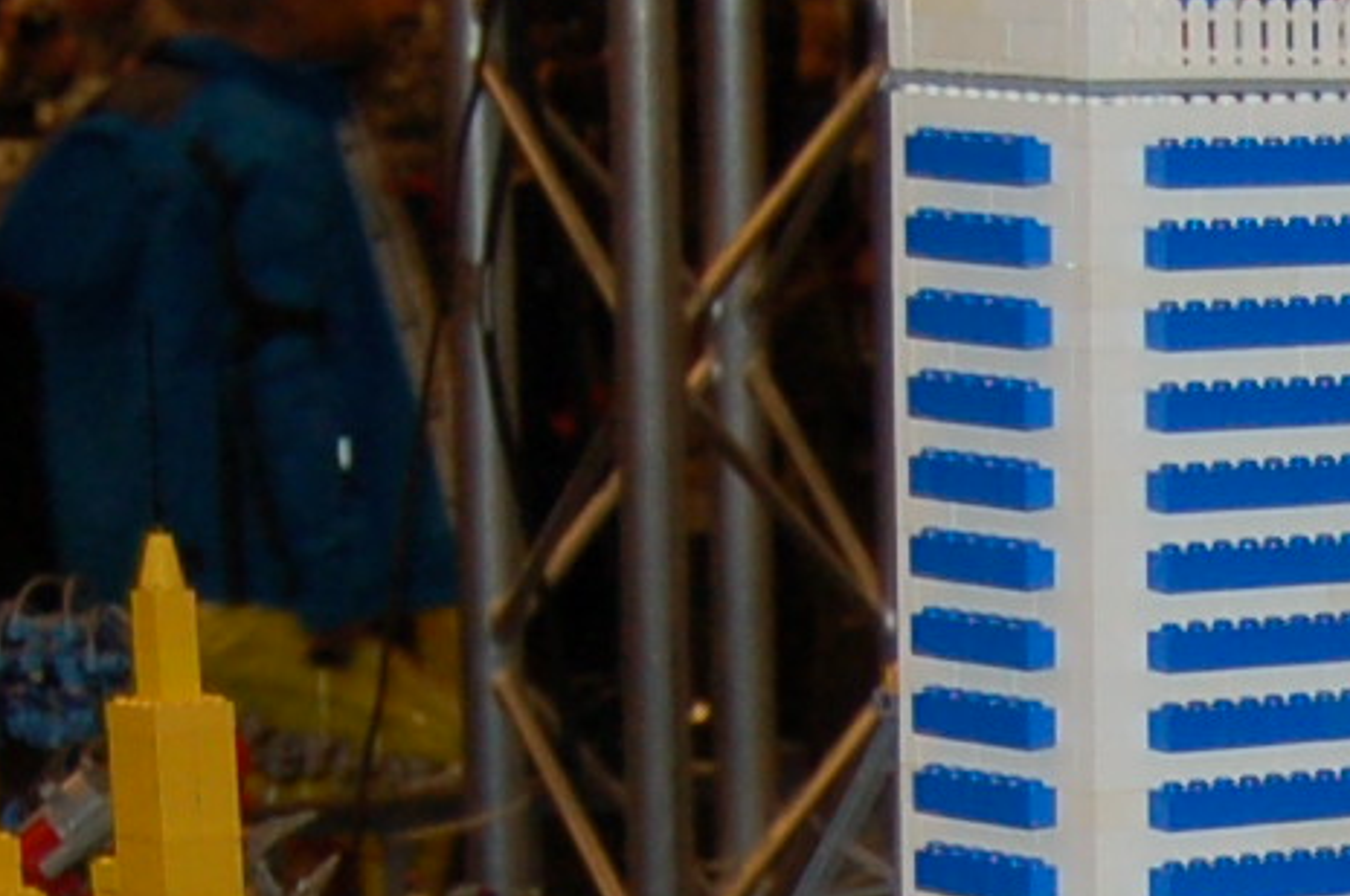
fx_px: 8728
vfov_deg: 5.7
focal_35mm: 233
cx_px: 2294
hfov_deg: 8.6
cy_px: 2163
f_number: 4
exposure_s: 1/60
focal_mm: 24
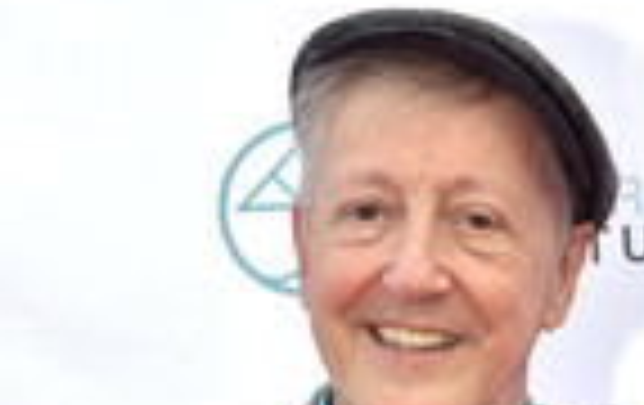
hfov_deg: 11.9
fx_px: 3095
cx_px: 441
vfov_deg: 7.3
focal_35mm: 176
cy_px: 760
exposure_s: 1/200
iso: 400
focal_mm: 62
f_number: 9
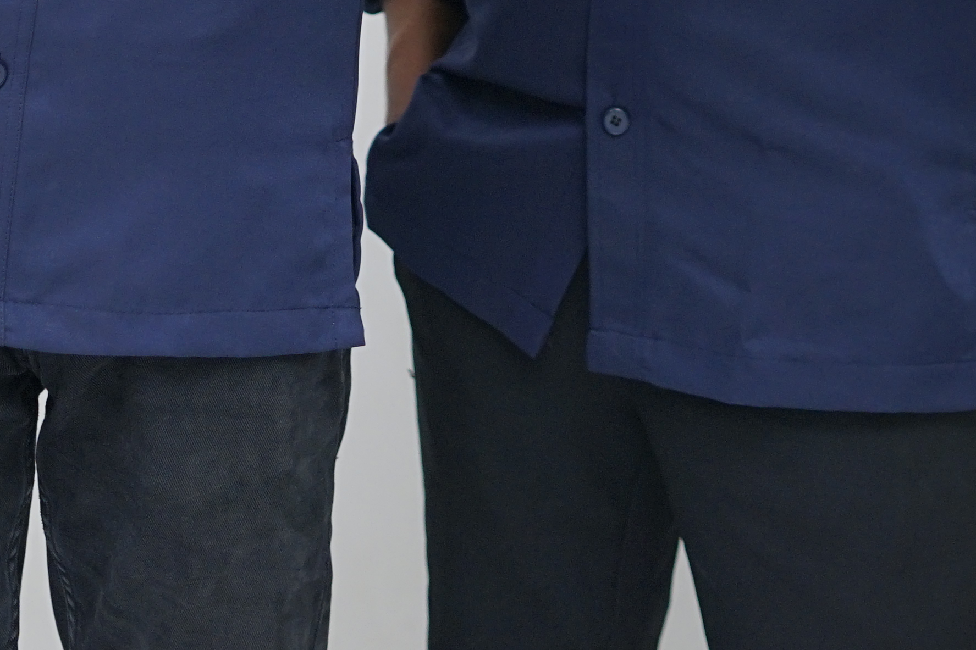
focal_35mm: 169
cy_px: -425
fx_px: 4581
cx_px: 64
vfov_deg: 7.9
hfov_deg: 12.1
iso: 400
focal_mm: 50
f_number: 2.5
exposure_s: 1/125
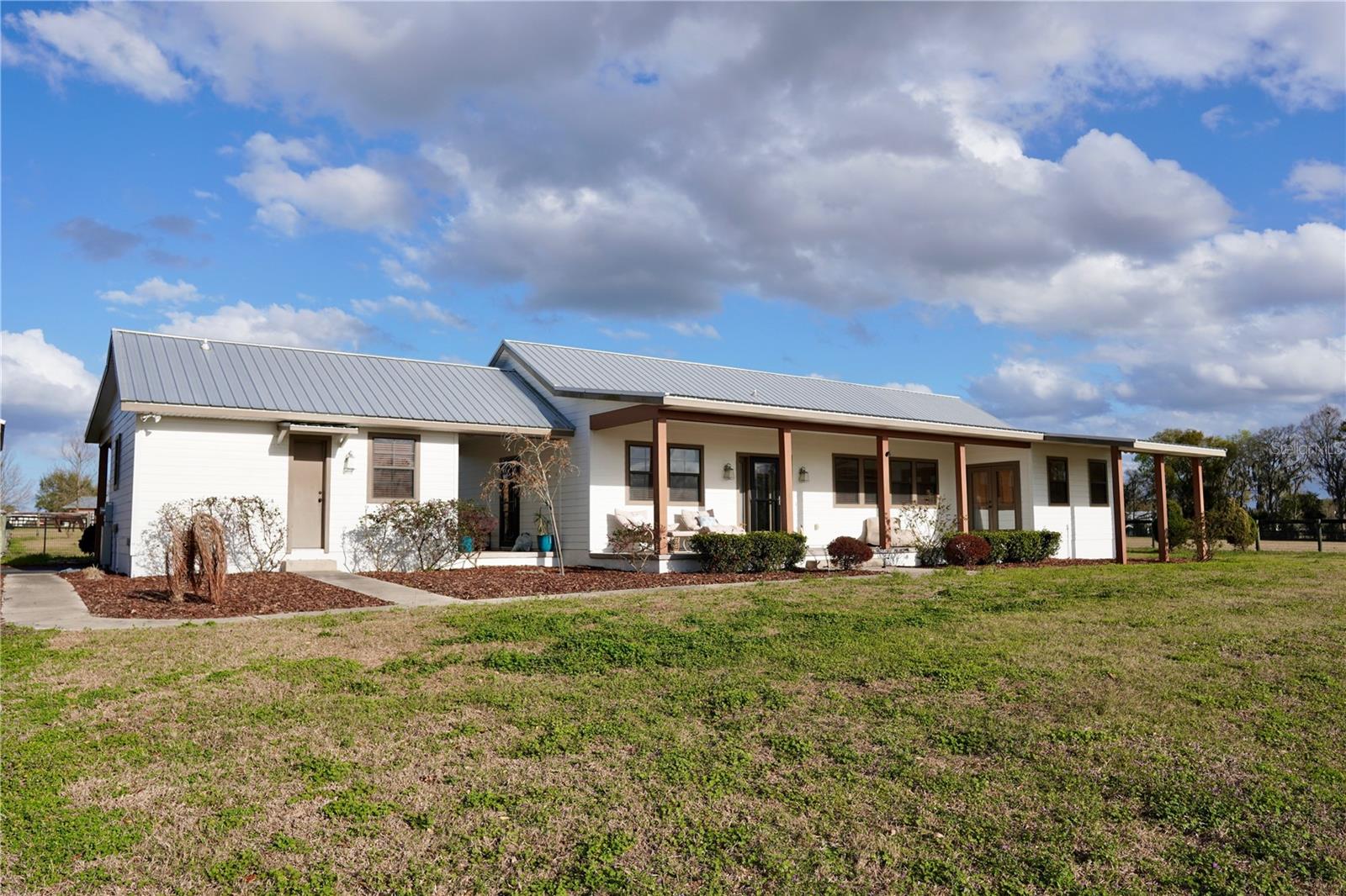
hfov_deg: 73.8
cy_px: 448
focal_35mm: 24
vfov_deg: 53.1
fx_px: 897
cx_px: 673
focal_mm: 16
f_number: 5.6
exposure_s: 1/800
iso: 100
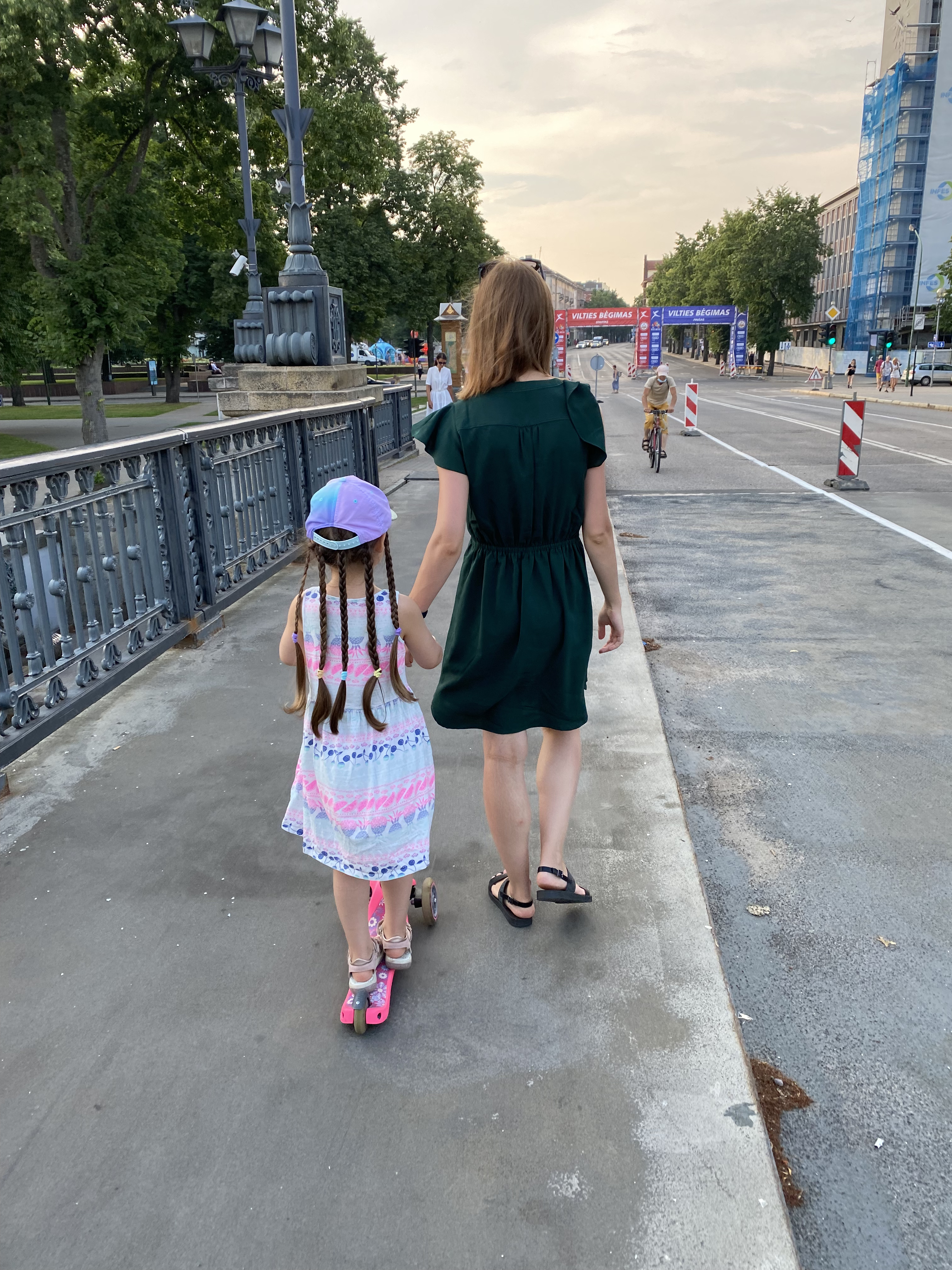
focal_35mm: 26
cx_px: 476
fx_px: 953
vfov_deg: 67.3
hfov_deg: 53.1
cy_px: 635
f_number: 1.8
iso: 32
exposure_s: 1/280
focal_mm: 4.25
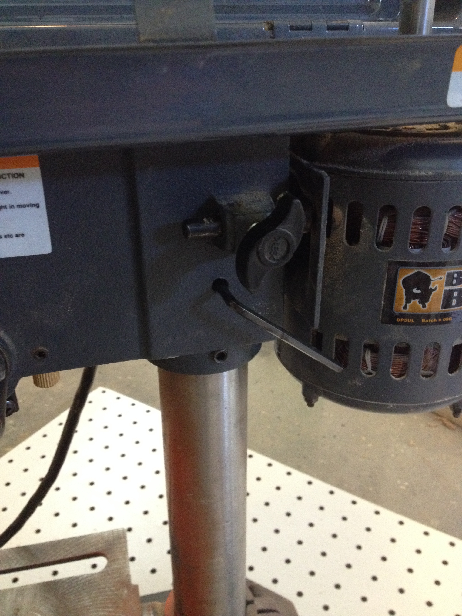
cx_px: 231
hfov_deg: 40.7
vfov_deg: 52.6
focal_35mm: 35
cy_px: 308
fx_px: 623
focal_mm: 4.28
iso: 400
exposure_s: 1/15
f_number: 2.4
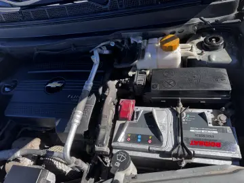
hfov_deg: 71.6
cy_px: 92
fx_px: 169
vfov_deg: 56.8
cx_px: 122
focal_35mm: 24
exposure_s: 1/938
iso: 80
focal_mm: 6.76
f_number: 1.78
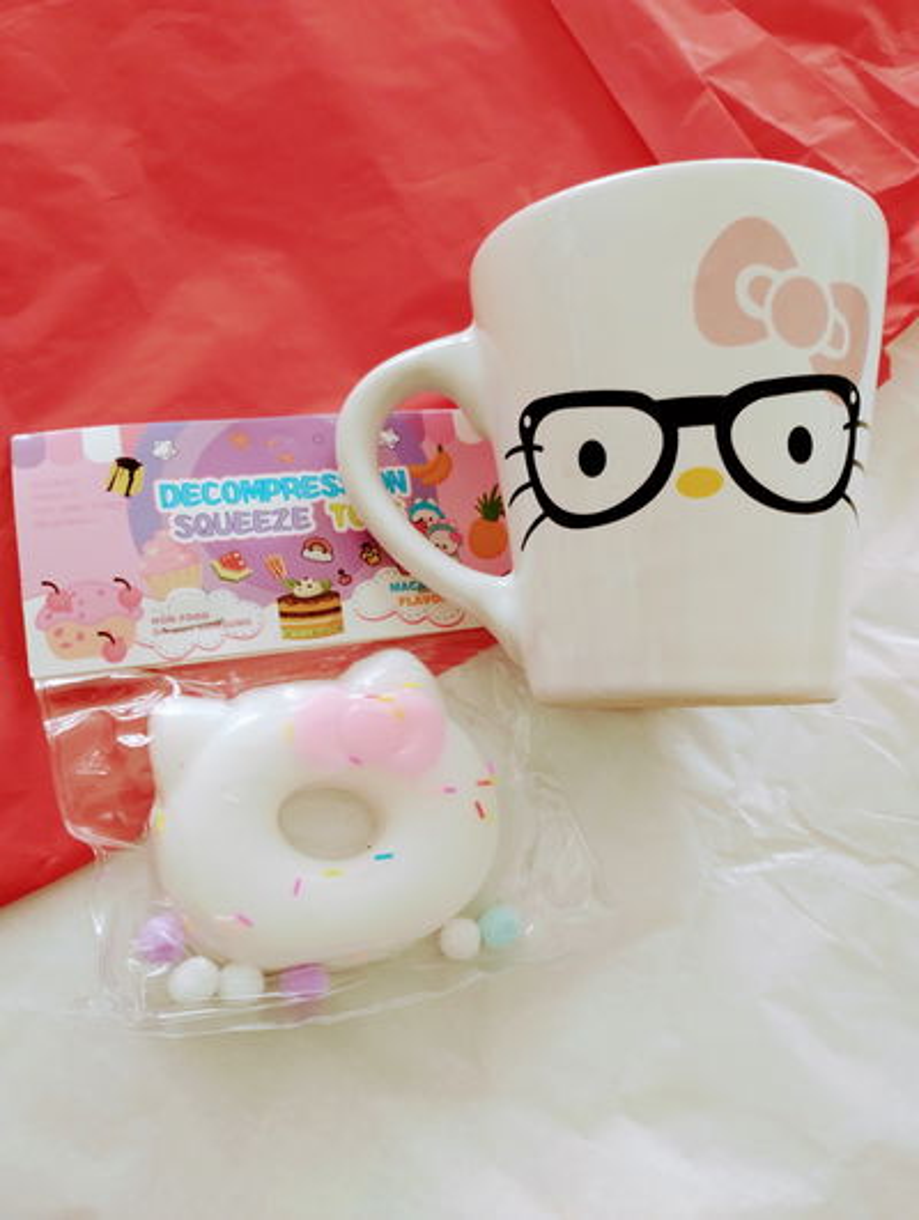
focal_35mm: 28
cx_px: 460
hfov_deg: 49.9
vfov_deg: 63.4
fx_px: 988
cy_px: 610
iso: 1188
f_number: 1.8
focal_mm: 4.27
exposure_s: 1/25
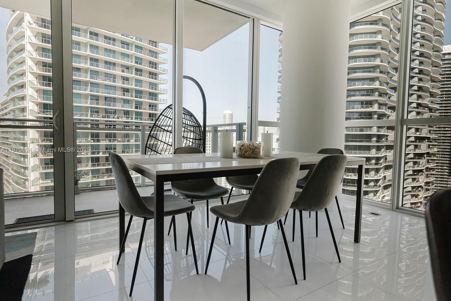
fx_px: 251
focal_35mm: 20
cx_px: 226
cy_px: 150
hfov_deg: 84.0
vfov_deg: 61.9
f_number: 3.2
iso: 1000
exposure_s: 1/100
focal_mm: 20
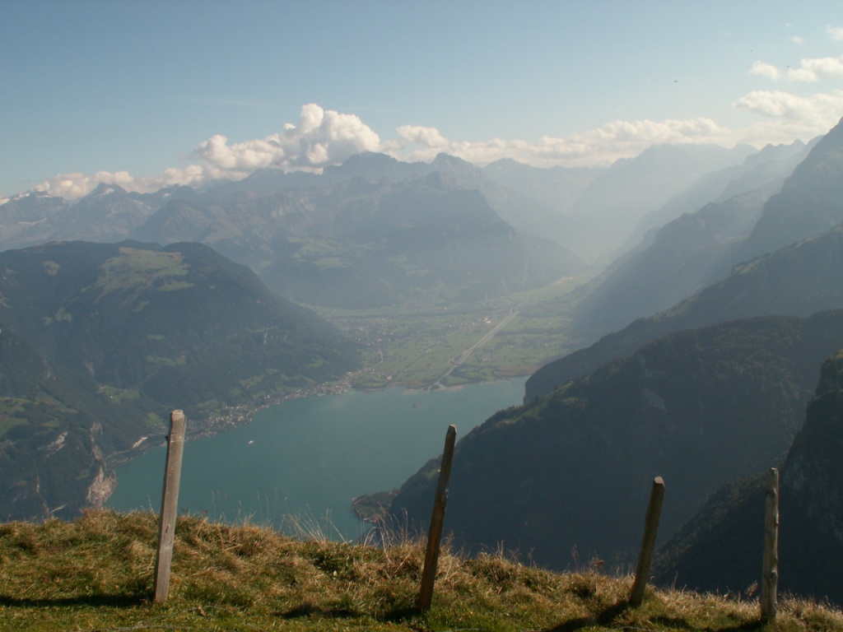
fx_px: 852
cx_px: 422
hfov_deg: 52.6
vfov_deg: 40.7
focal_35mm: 35
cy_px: 316
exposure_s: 1/250
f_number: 7.1
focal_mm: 5.86
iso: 50
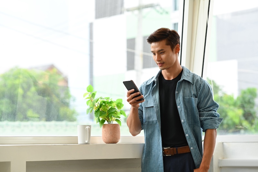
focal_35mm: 105
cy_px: 86
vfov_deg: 13.0
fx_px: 752
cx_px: 129
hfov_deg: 19.5
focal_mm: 105
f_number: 4
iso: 500
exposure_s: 1/400
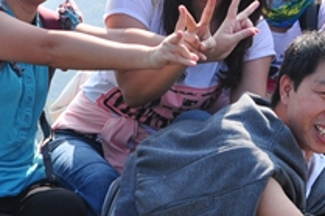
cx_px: 176
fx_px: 1245
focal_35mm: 138
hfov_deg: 14.9
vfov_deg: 9.9
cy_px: 94
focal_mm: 24
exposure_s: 1/320
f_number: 9
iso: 320
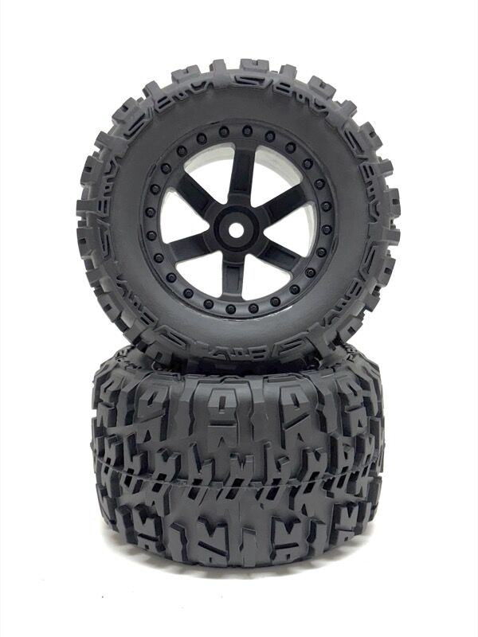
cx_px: 239
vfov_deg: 67.3
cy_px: 318
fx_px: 479
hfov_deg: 53.1
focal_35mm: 26
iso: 64
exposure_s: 1/100
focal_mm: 5.96
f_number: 1.6
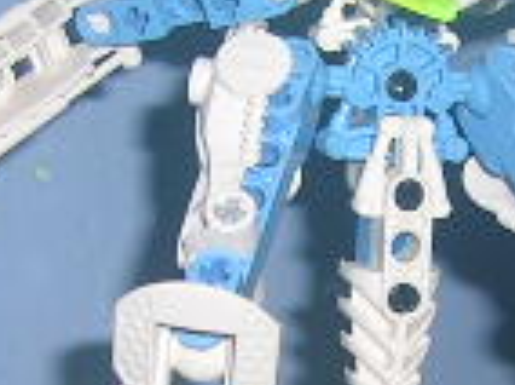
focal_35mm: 158
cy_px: 327
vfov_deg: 9.3
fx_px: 2347
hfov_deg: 12.5
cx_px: 297
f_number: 2.8
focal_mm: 5.4
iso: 50
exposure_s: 1/60.1
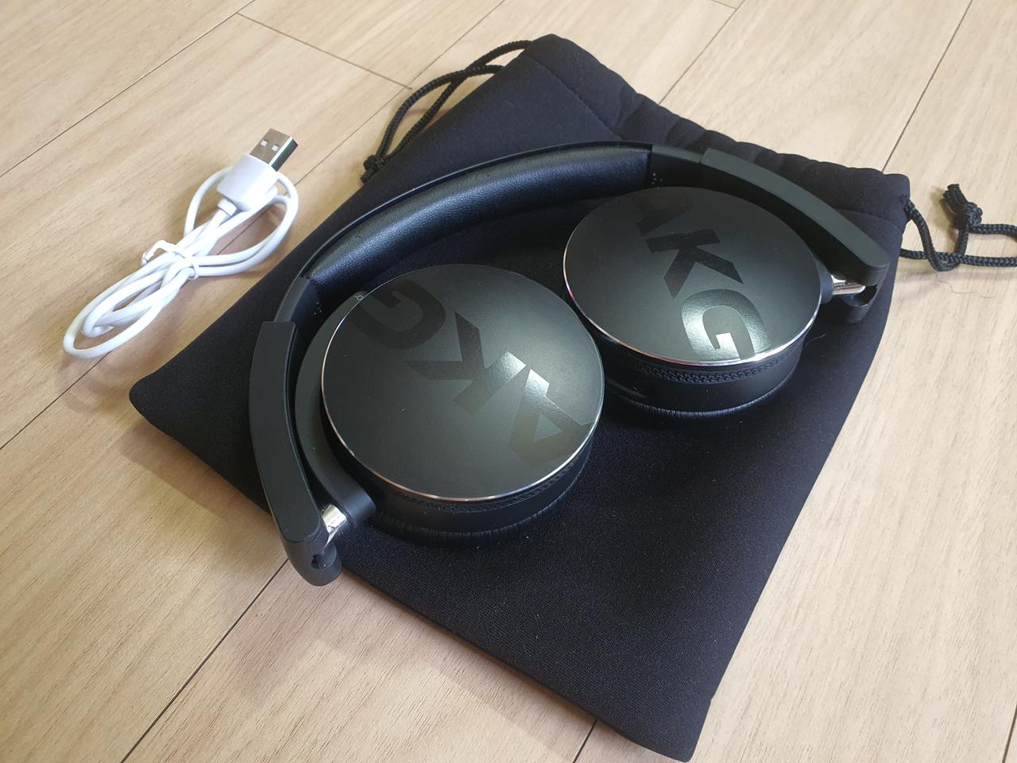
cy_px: 382
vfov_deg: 53.1
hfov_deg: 67.3
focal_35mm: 26
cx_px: 508
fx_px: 764
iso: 250
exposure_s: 1/40
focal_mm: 4.3
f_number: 2.4
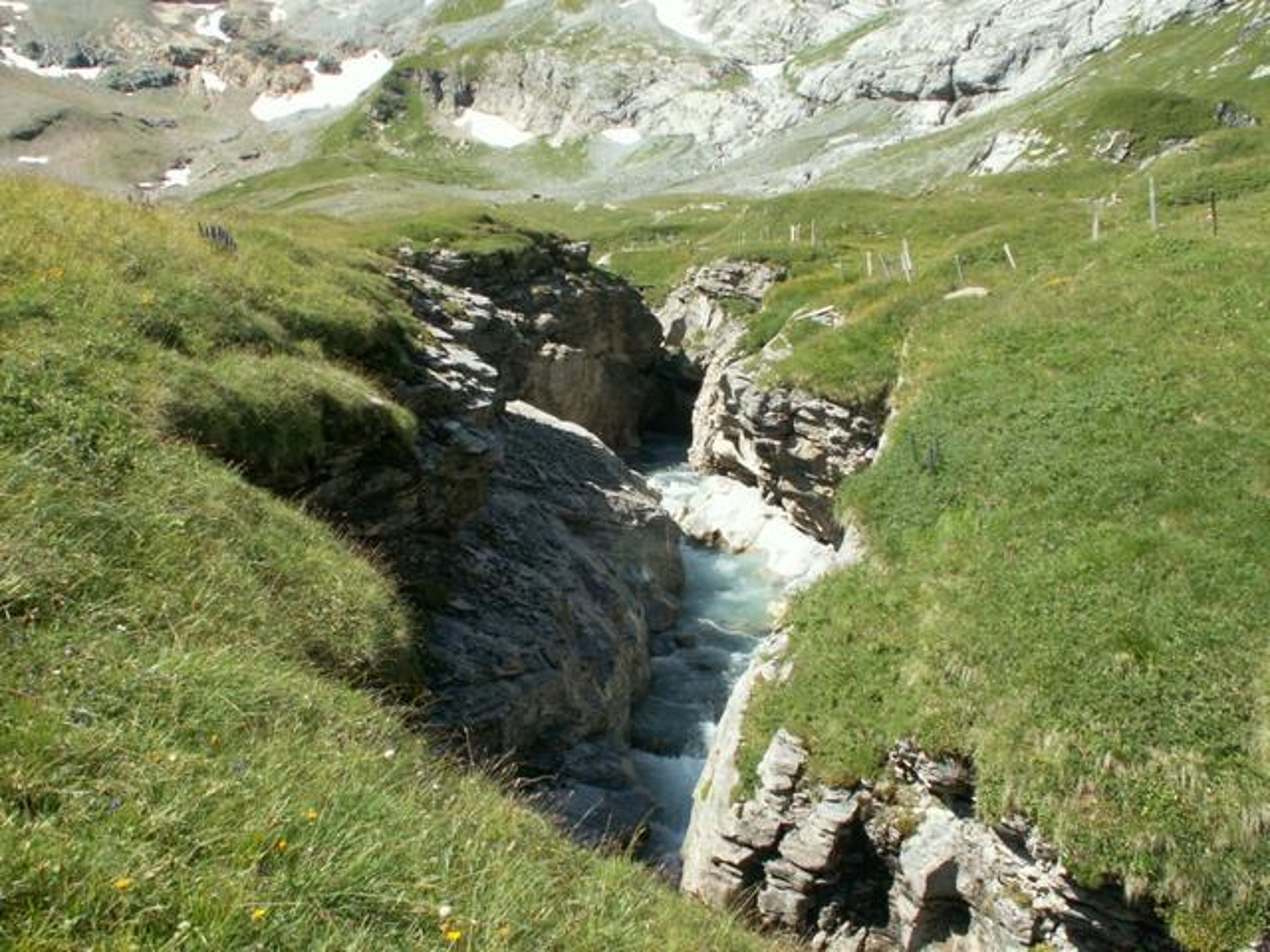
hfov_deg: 52.6
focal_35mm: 35
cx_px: 635
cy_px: 476
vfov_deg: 40.7
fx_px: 1284
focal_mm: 5.86
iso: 50
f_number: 5.6
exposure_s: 1/125
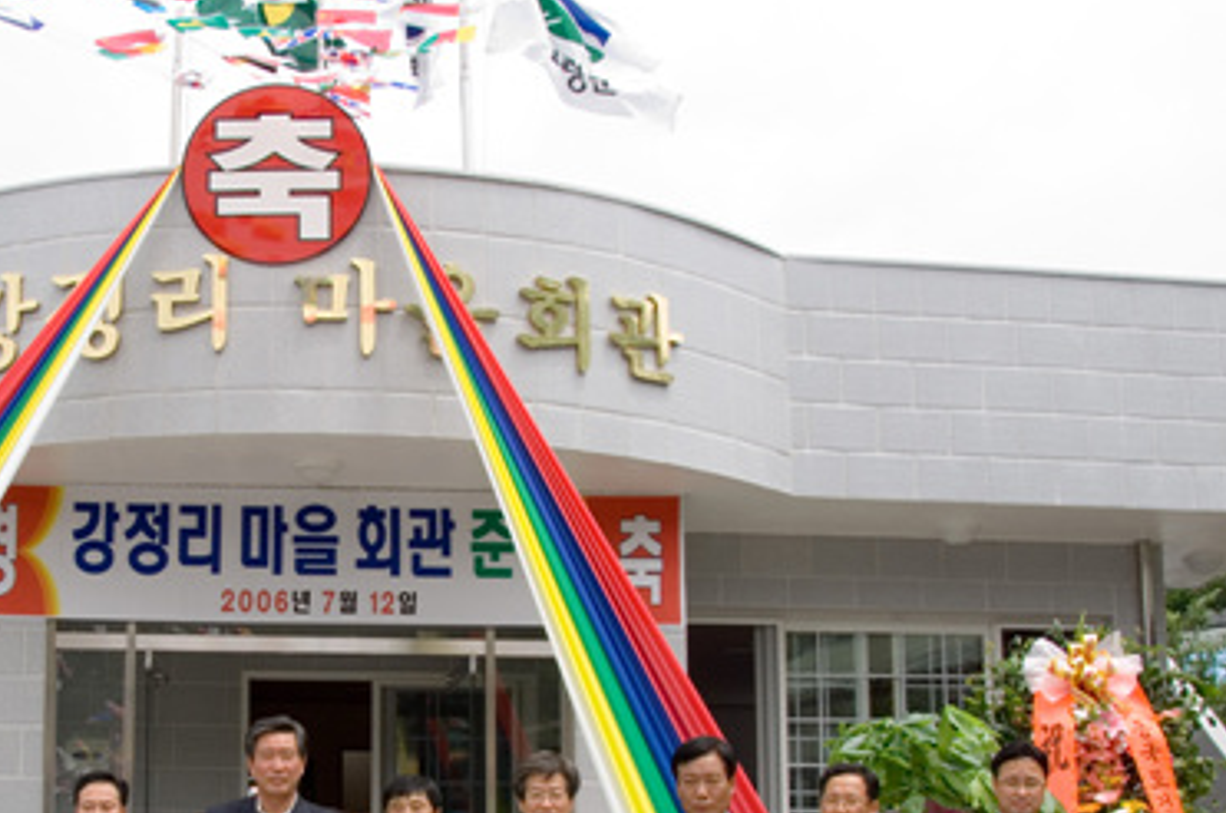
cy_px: 616
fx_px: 1734
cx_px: 340
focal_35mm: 51
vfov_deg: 26.0
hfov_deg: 38.2
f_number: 11
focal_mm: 18
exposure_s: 1/125
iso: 200
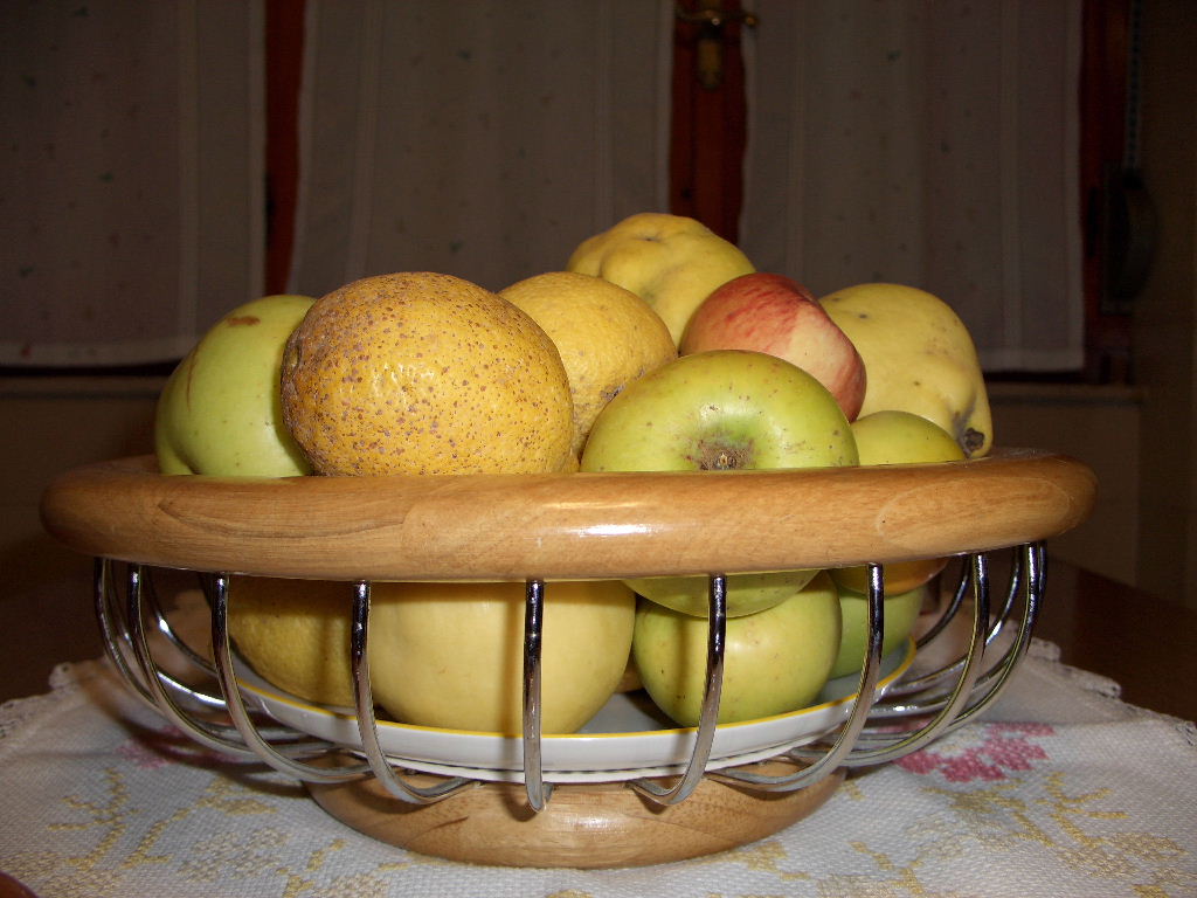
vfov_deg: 42.9
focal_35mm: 33
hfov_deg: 55.4
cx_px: 598
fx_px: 1141
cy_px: 449
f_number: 2.8
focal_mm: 7.1
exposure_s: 1/60
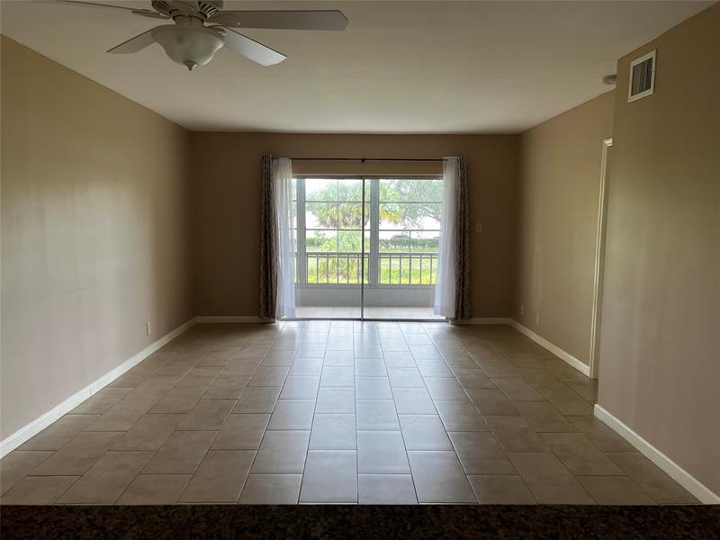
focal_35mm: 26
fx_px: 541
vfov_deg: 53.1
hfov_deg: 67.3
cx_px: 360
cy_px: 270
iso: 64
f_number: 1.5
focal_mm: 5.7
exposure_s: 1/120
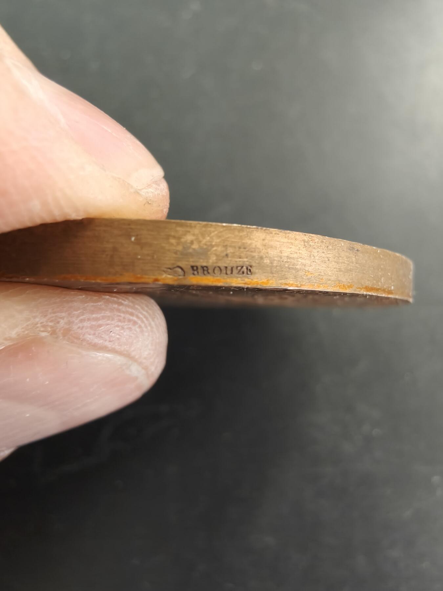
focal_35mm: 23
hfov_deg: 58.9
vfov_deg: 73.9
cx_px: 222
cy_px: 296
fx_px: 392
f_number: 2
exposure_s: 1/50
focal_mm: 2.32
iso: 320
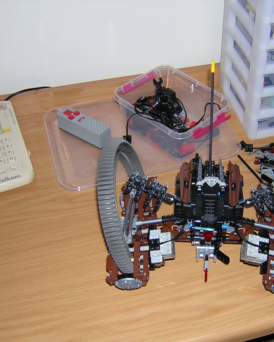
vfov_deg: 35.4
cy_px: 174
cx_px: 191
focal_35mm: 53
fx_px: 537
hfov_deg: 28.3
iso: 100
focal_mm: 5.2
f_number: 2.7
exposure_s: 1/60.1
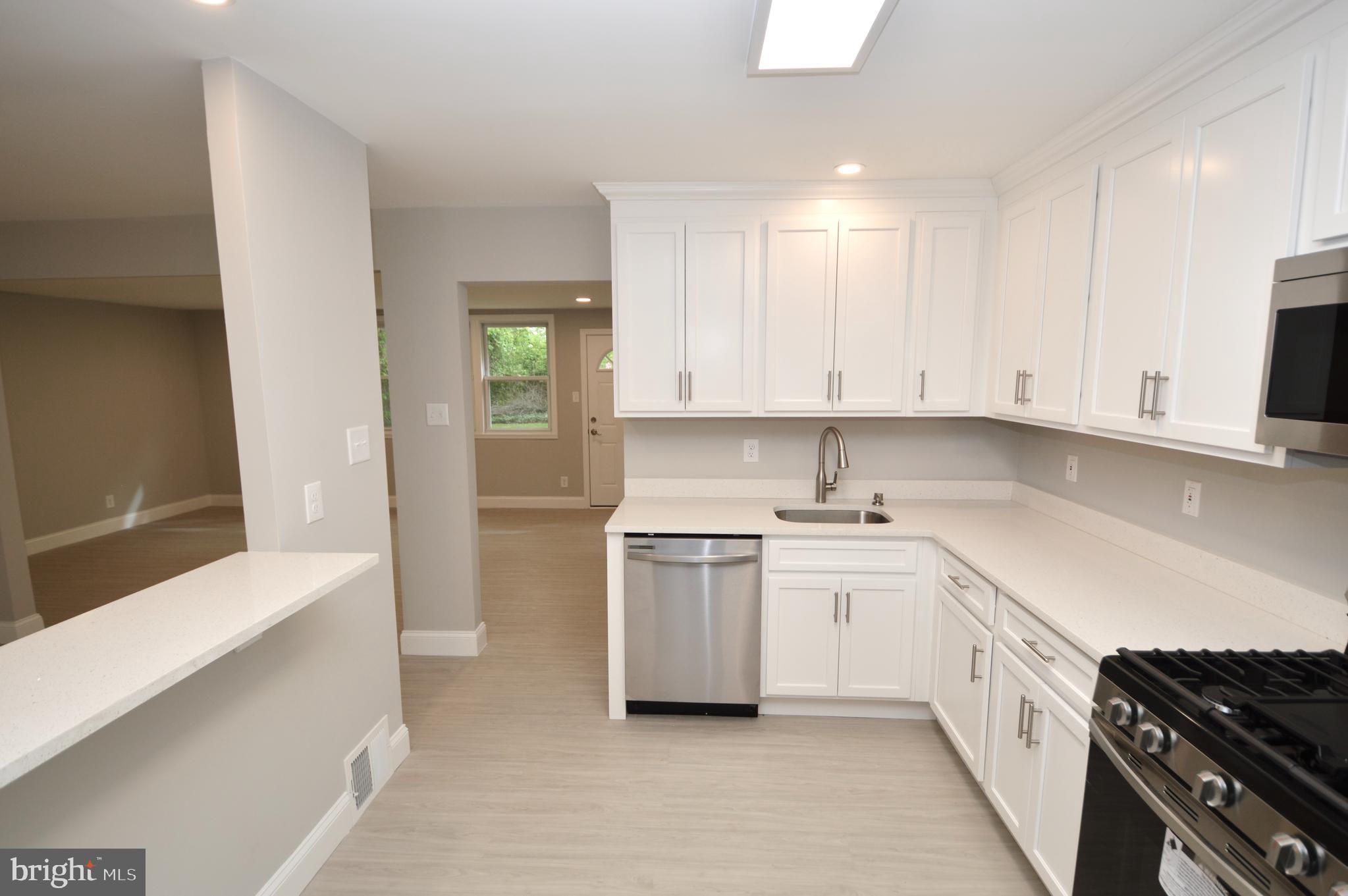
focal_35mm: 15
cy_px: 448
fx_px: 561
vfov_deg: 77.2
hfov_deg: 100.4
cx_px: 674
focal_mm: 10
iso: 100
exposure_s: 1/60
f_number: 4
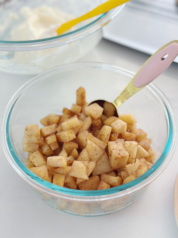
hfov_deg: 30.3
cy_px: 119
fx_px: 329
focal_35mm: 48
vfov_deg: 39.7
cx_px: 89
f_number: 1.78
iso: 250
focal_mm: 6.86
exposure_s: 1/60
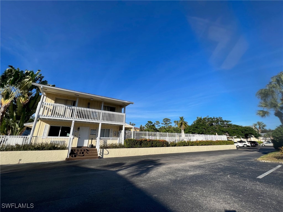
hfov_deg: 106.2
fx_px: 106
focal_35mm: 13
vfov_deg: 89.9
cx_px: 142
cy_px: 106
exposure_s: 1/2016
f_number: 1.8
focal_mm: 1.57
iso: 32
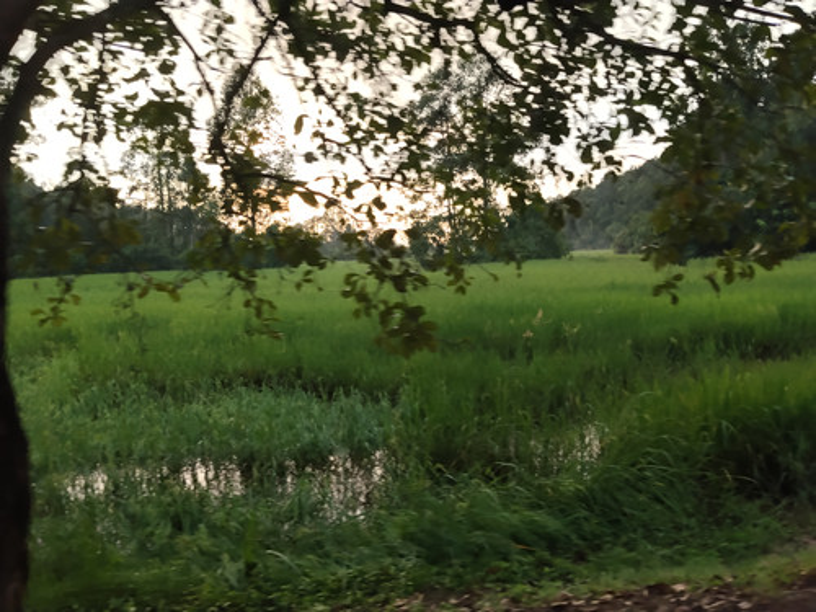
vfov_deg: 48.2
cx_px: 408
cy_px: 306
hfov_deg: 61.7
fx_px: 684
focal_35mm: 29
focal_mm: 4.22
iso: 50
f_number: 1.8
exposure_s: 1/132
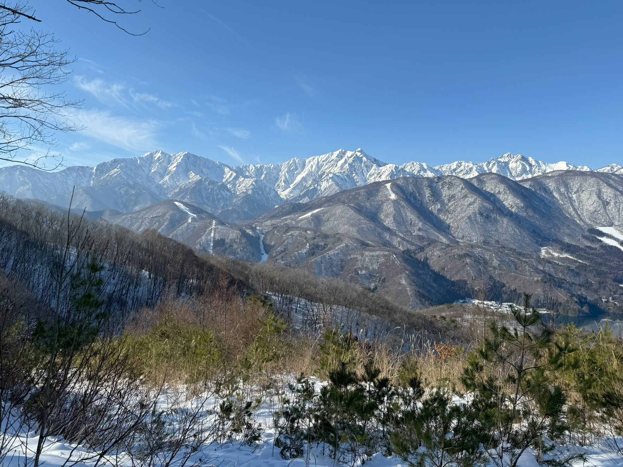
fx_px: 486
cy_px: 213
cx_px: 275
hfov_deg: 65.1
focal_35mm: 27
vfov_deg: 51.3
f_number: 1.78
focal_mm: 6.86
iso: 80
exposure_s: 1/5348
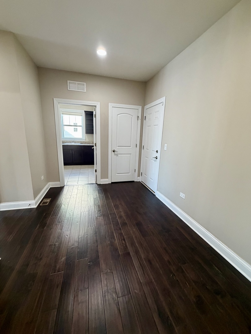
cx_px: 126
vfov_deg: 102.1
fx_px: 135
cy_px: 167
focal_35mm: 14
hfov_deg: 85.7
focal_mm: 2.22
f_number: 2.2
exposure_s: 1/60
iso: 320
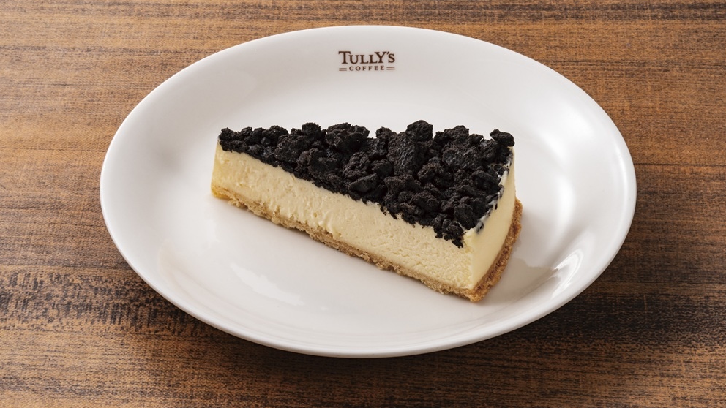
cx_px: 365
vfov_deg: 12.7
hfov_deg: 22.5
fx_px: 1829
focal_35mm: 95
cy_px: 181
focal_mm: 90
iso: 100
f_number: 20
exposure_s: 1/125
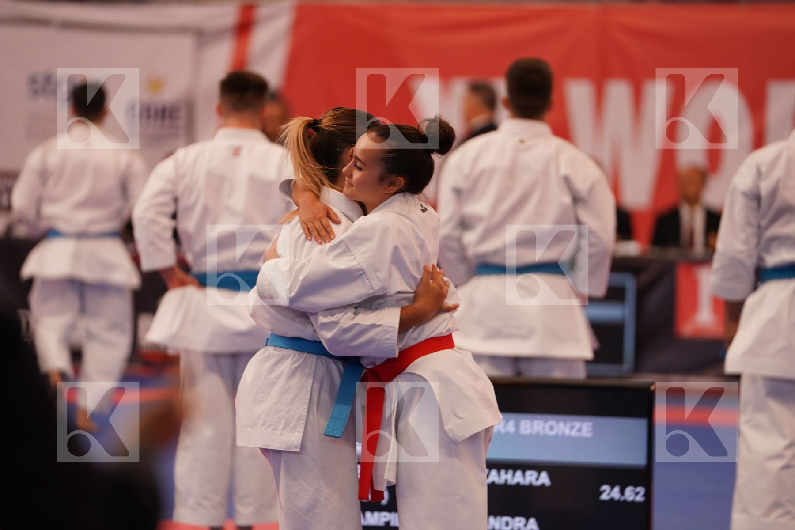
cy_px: 265
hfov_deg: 10.4
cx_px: 398
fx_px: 4372
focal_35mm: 198
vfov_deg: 6.9
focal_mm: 198
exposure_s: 1/500
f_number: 2.8
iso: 640
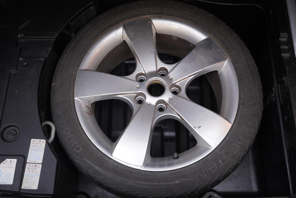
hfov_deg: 53.1
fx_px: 296
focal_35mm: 36
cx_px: 148
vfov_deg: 36.9
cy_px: 99
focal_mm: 24
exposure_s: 1/40
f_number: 2.8
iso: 125
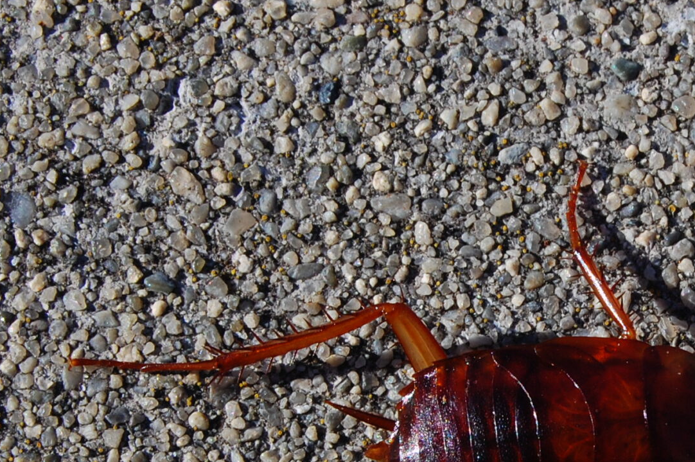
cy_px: 431
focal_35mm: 195
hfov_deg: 10.5
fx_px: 3764
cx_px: 639
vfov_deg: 7.0
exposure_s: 1/100
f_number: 16
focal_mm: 55
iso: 200
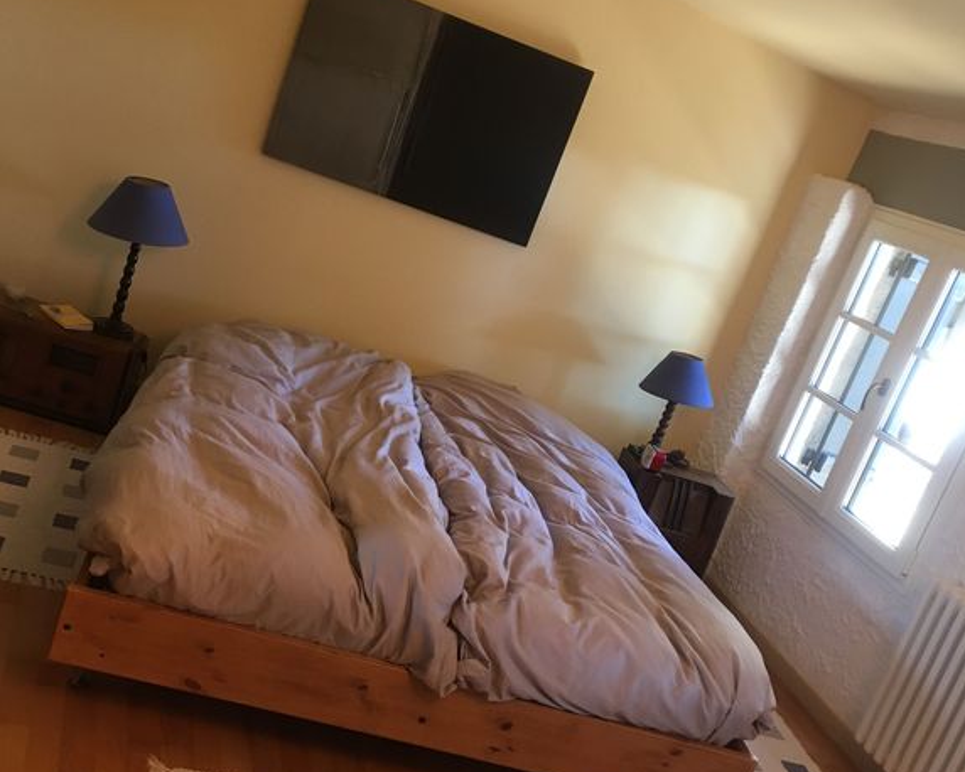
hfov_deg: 47.9
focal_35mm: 38
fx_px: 1086
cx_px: 484
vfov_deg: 39.2
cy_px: 362
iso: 160
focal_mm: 4.15
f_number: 2.2
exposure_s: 1/33
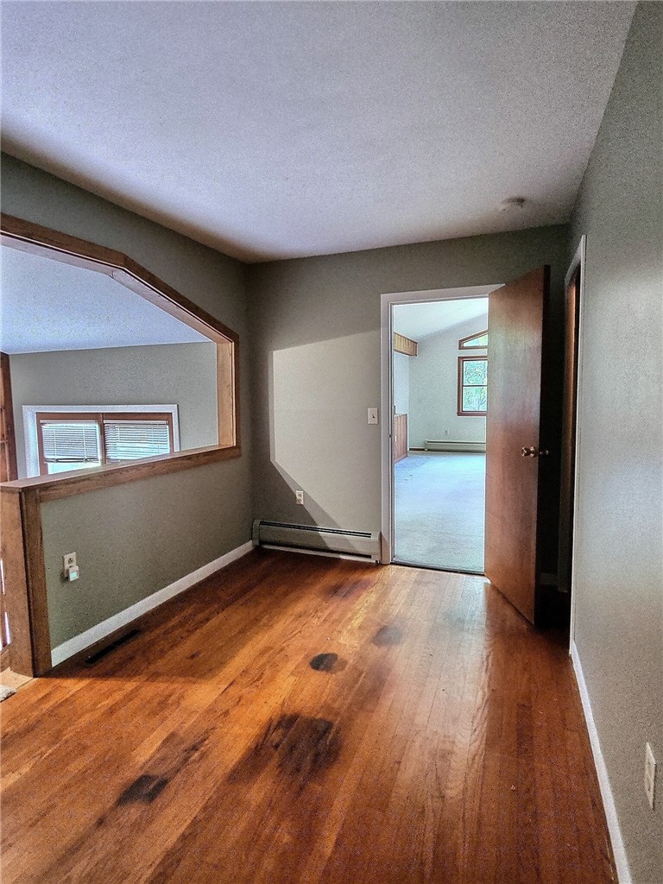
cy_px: 442
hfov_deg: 89.9
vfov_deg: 106.2
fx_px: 332
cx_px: 332
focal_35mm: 13
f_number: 2.2
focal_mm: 2.2
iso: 800
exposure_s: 1/2
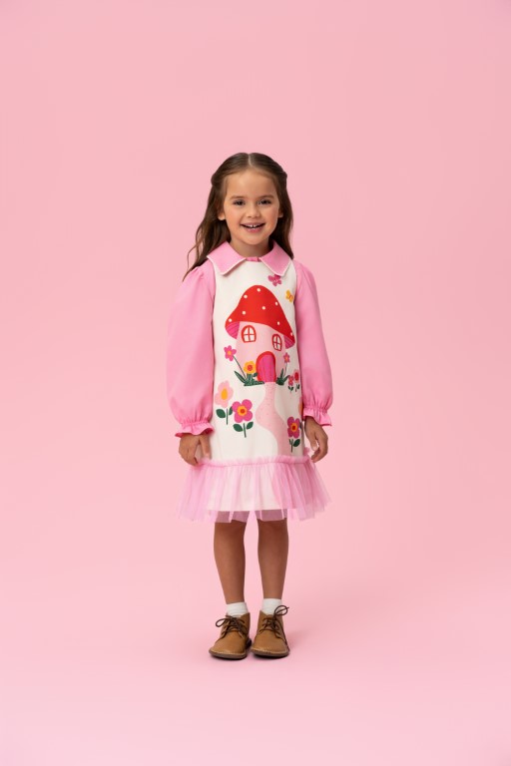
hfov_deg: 18.7
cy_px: 383
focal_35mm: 73
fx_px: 1554
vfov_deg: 27.7
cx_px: 256
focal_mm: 73
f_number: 6.3
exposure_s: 1/125
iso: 100
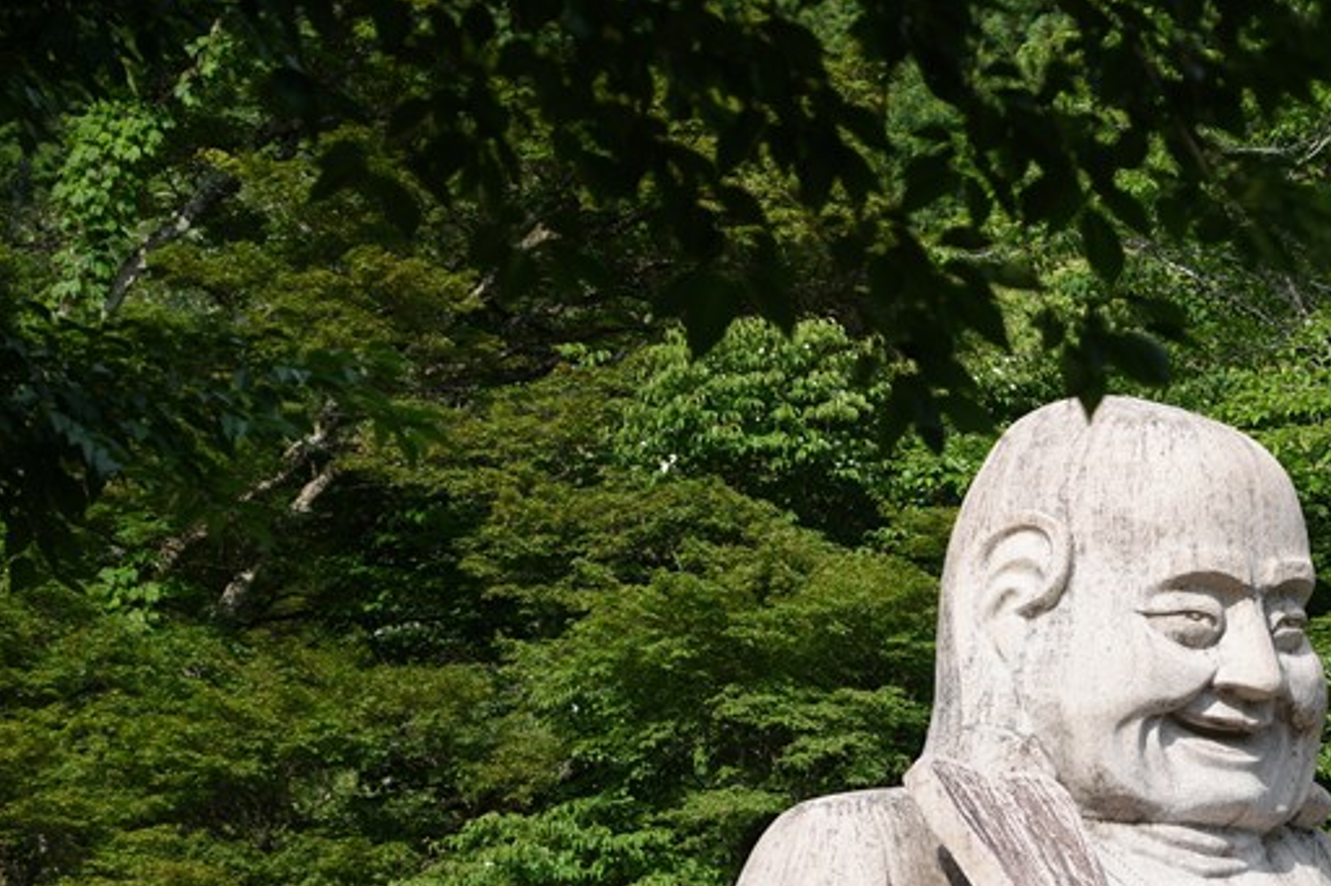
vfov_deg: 8.1
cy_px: 857
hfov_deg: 12.2
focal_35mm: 168
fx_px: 6209
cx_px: 1144
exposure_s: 1/400
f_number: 4.5
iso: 100
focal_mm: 84
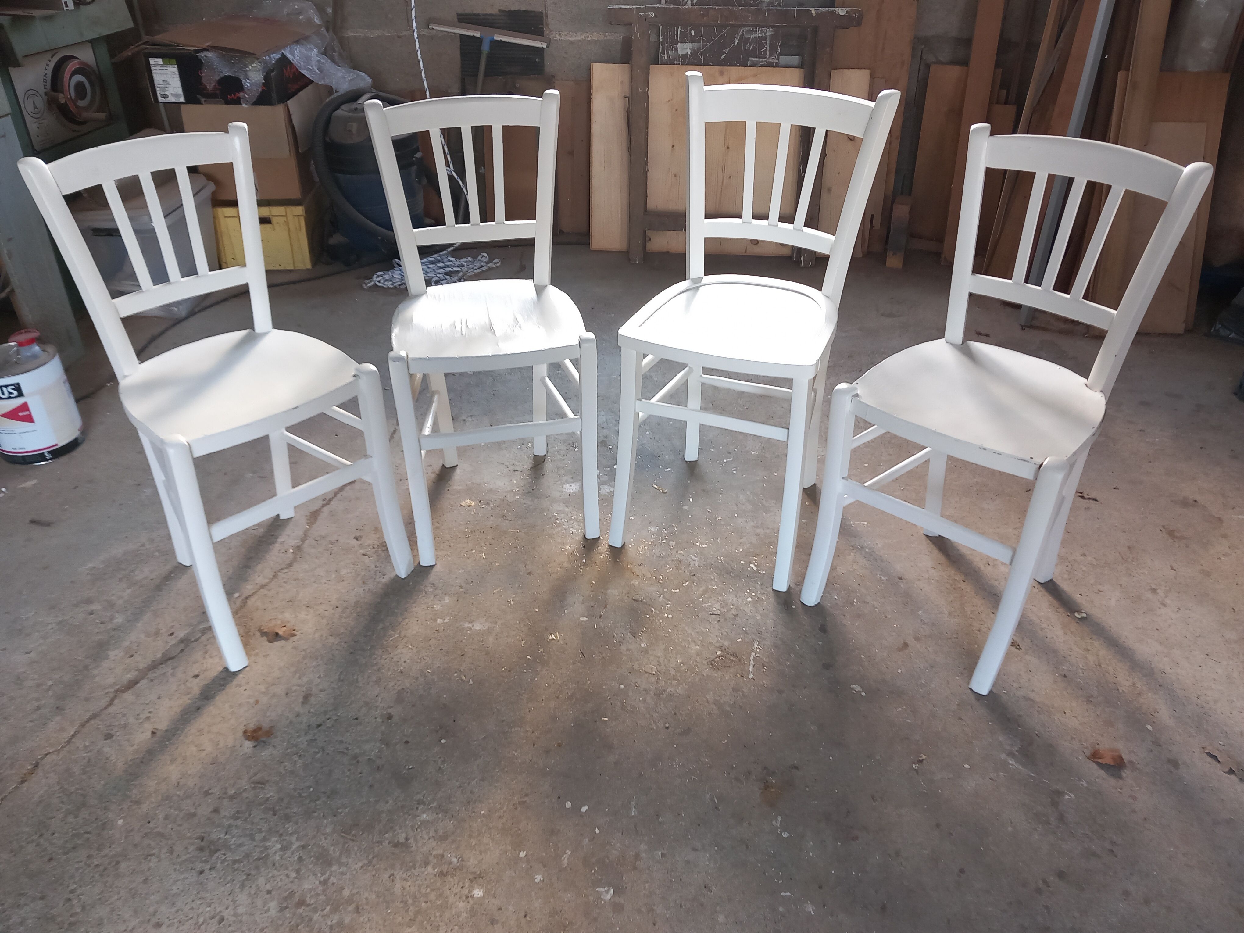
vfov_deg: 51.4
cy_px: 466
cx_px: 622
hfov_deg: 65.3
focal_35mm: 27
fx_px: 970
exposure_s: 1/50
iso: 125
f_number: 1.8
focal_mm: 4
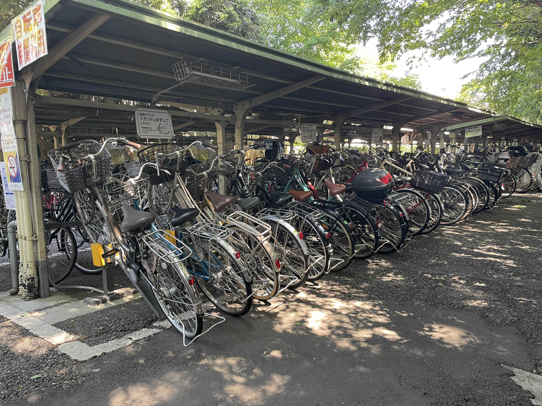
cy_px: 203
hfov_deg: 67.3
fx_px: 407
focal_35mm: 26
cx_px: 271
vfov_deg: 53.1
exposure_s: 1/98
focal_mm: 4.2
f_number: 1.6
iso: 125
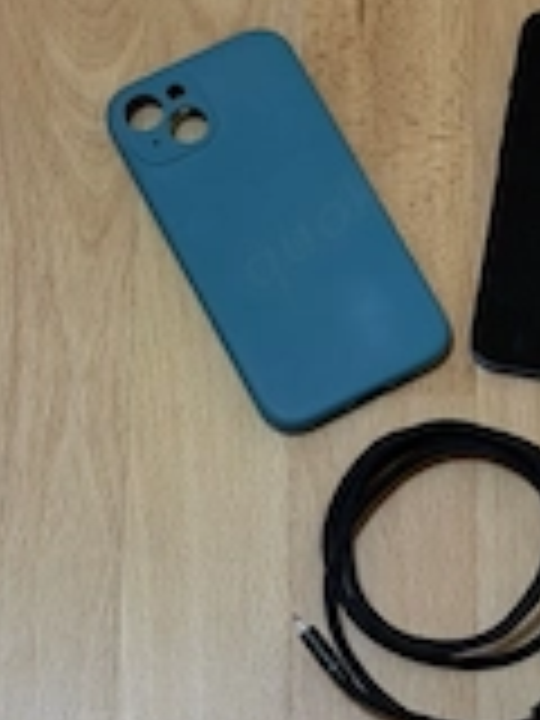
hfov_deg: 12.3
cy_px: 238
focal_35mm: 120
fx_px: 2496
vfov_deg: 16.4
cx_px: 468
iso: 400
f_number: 1.78
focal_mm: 6.76
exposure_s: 1/33
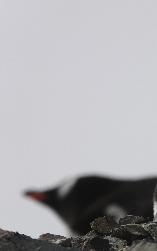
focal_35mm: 742
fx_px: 5080
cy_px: 125
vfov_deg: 2.8
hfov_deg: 1.8
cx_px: 181
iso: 100
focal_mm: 177.86
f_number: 5
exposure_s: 1/1000
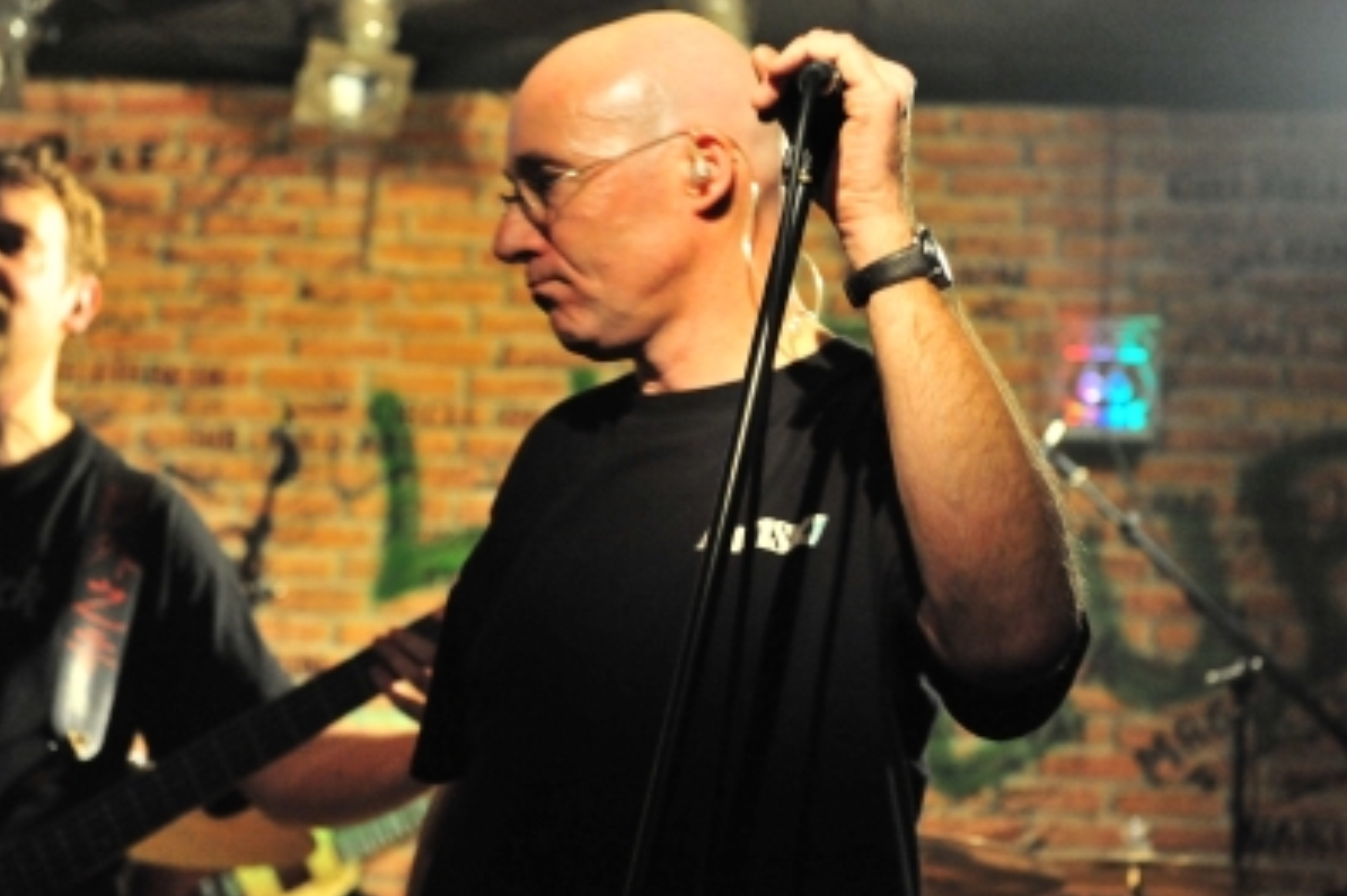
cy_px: 421
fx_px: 3291
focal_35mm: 88
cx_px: 711
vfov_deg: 15.5
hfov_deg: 23.1
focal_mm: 70
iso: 6400
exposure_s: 1/125
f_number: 4.5
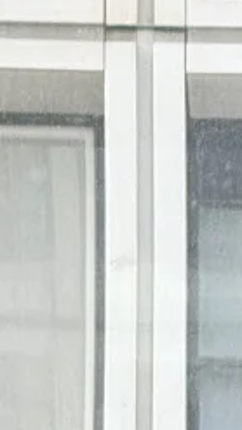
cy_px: 341
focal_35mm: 761
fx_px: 8678
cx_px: 534
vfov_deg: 2.8
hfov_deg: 1.6
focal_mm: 15.66
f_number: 2.8
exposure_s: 1/100
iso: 200
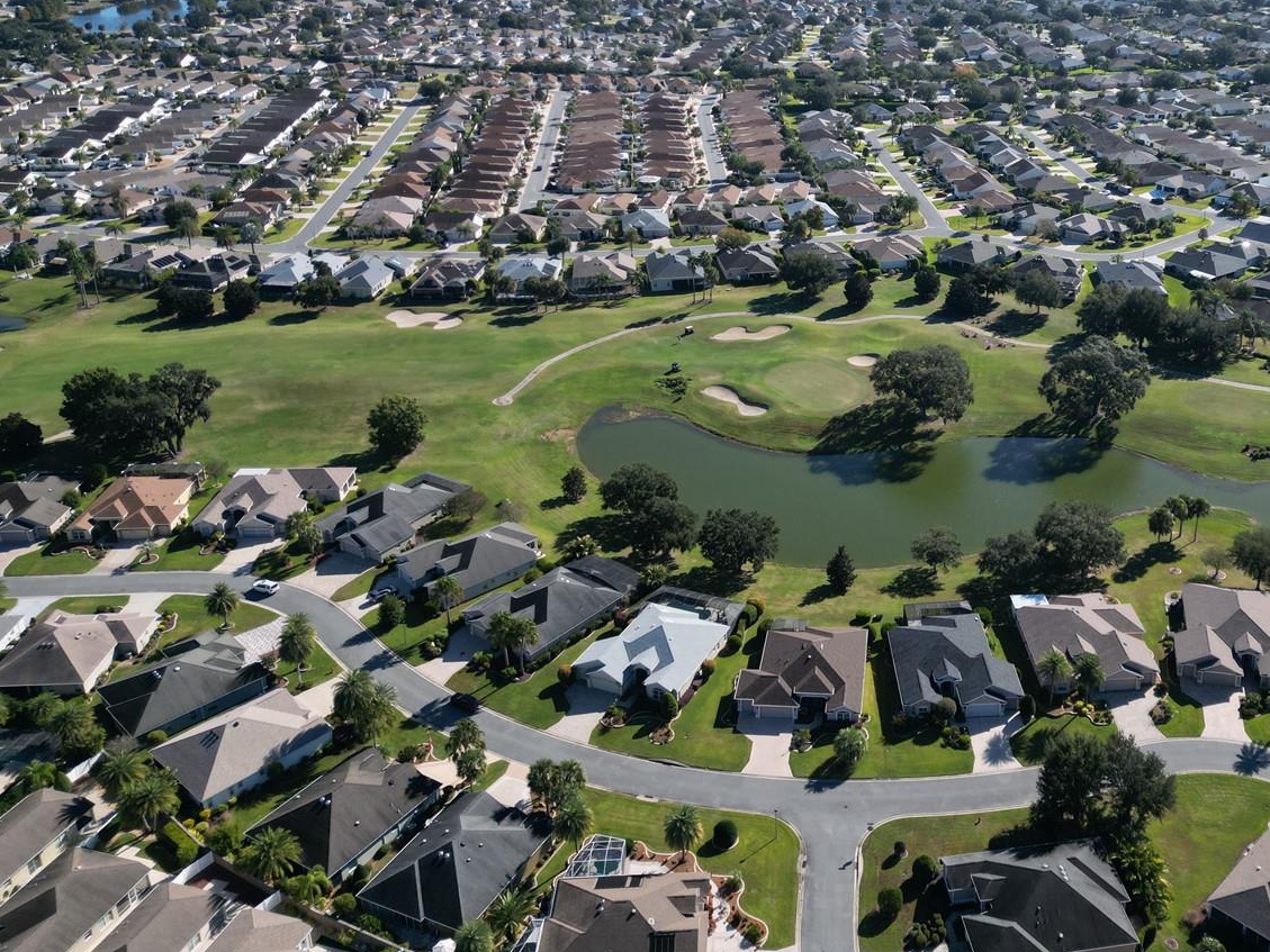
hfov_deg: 52.9
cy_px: 299
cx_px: 847
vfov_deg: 41.1
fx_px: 1248
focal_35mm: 34
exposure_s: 1/3200
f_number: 1.7
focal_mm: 6.72
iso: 200
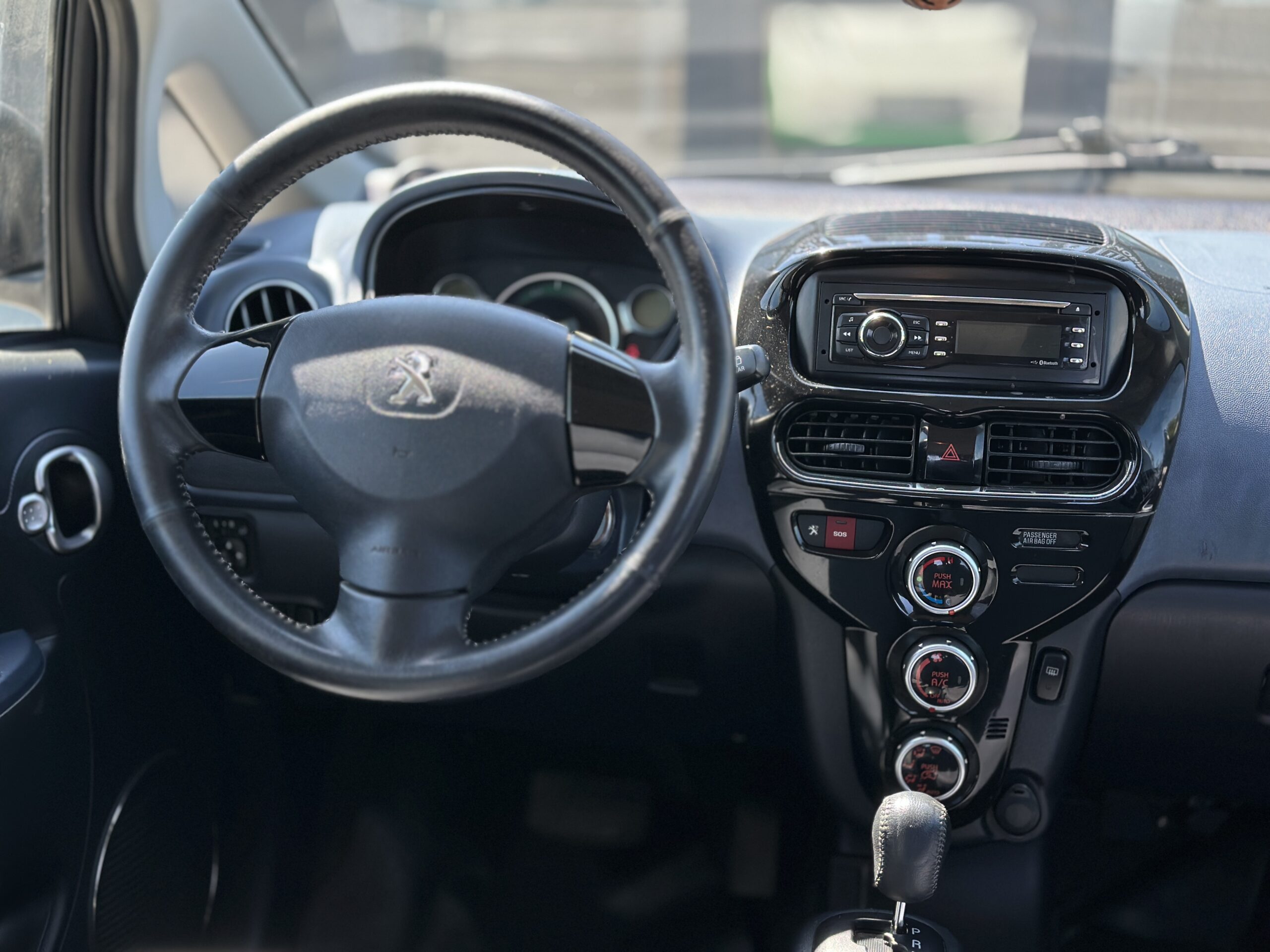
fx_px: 1761
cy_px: 476
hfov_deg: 39.7
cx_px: 635
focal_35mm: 48
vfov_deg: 30.3
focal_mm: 6.86
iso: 80
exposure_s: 1/444
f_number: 1.78
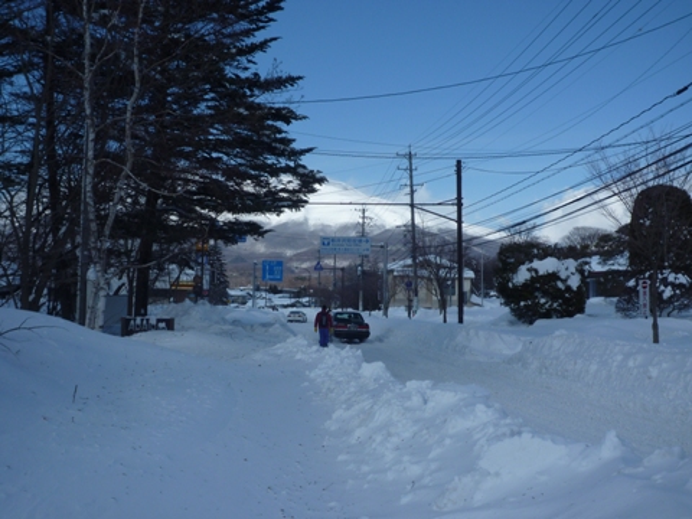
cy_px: 260
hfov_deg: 42.9
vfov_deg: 32.9
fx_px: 880
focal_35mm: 44
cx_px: 346
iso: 80
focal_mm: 7.8
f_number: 5
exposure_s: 1/800
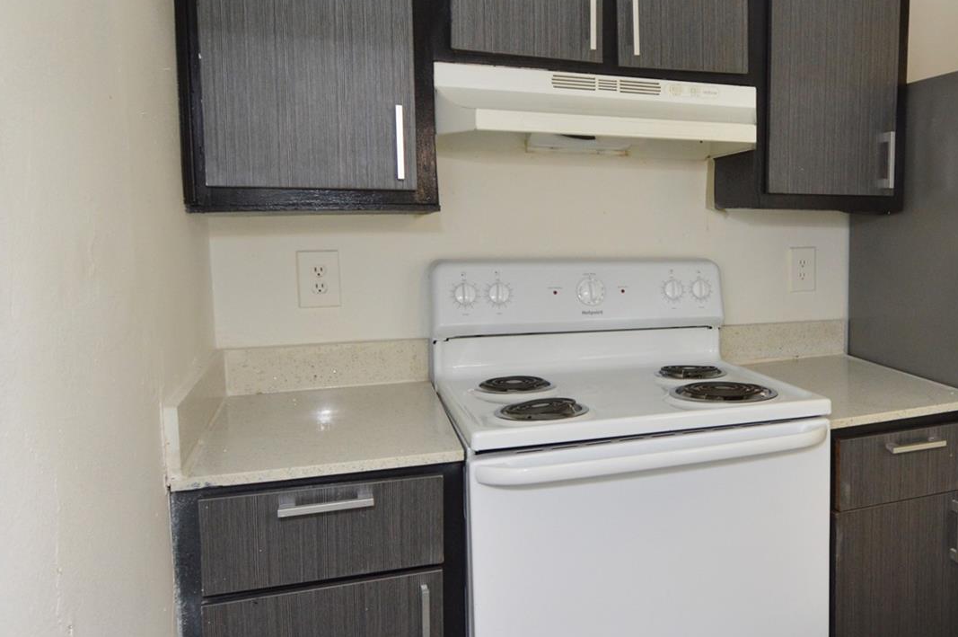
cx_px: 697
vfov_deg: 47.7
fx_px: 718
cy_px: 269
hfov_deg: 64.2
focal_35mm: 27
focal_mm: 12
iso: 640
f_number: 4
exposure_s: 1/60
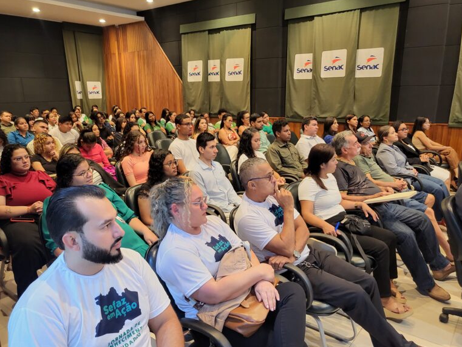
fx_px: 360
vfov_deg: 51.4
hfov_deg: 65.3
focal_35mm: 27
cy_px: 178
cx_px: 225
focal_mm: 4.25
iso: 640
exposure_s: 1/30
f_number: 1.8
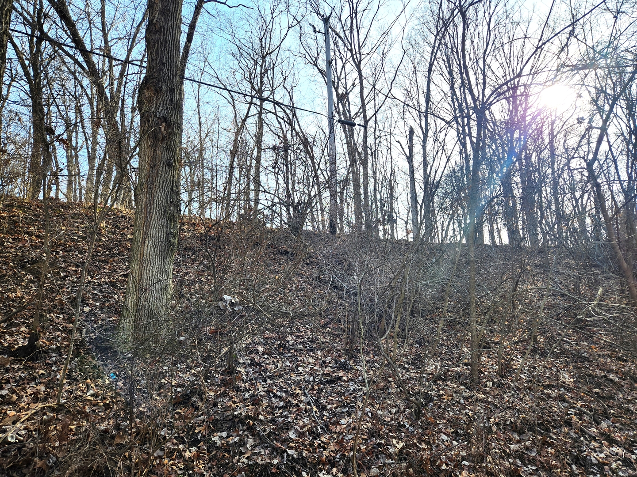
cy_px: 238
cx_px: 318
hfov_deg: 73.9
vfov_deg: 58.9
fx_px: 423
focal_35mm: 23
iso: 20
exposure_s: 1/654
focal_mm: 5.4
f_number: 1.8
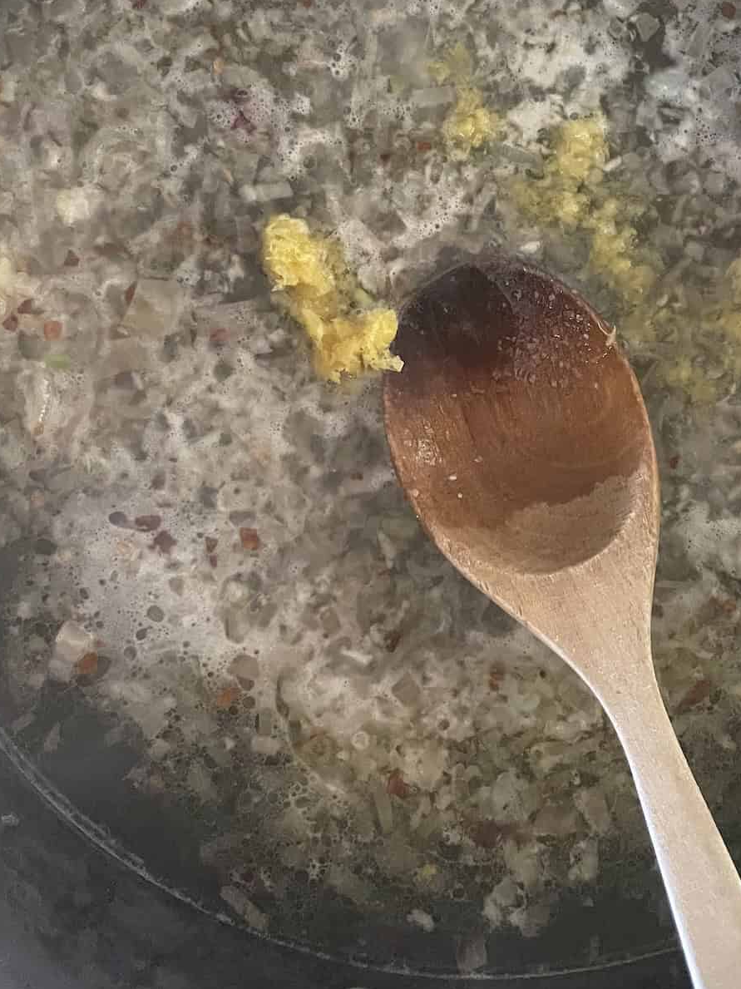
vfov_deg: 51.9
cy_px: 354
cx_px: 490
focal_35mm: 35
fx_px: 999
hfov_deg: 40.2
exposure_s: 1/30
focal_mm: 4.2
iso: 800
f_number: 1.6
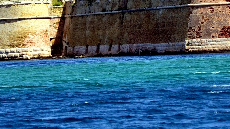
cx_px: 201
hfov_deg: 3.2
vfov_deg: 1.8
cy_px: 13
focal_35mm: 680
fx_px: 4146
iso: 1600
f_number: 5.3
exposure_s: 1/8000
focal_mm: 200
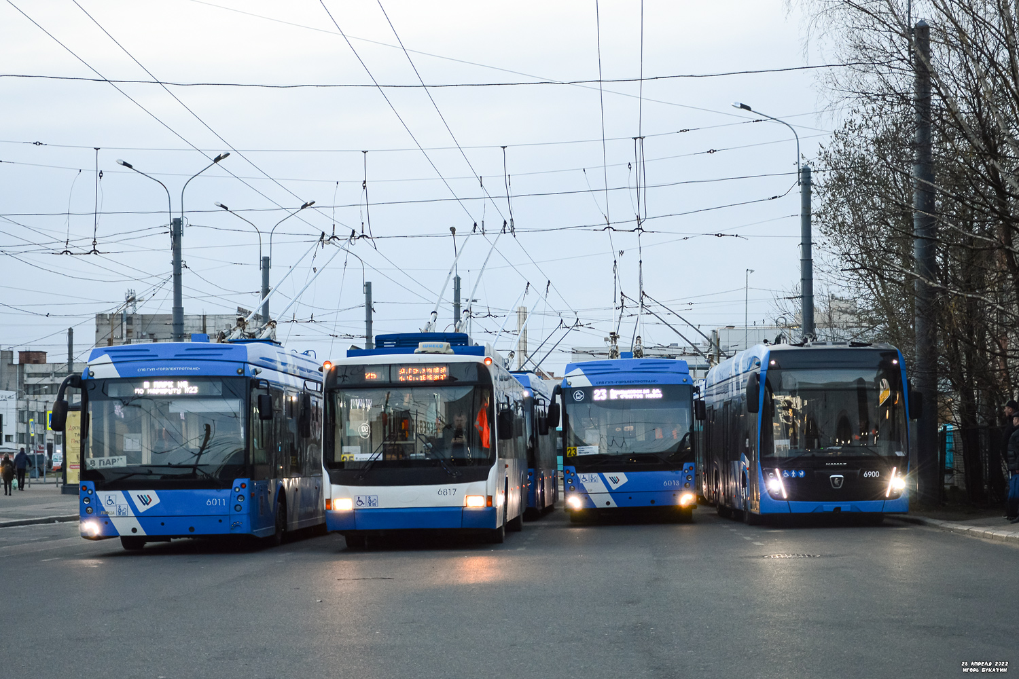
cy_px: 340
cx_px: 510
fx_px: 1910
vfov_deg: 20.2
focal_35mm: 68
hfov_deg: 29.9
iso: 800
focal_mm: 45
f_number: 5
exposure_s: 1/100
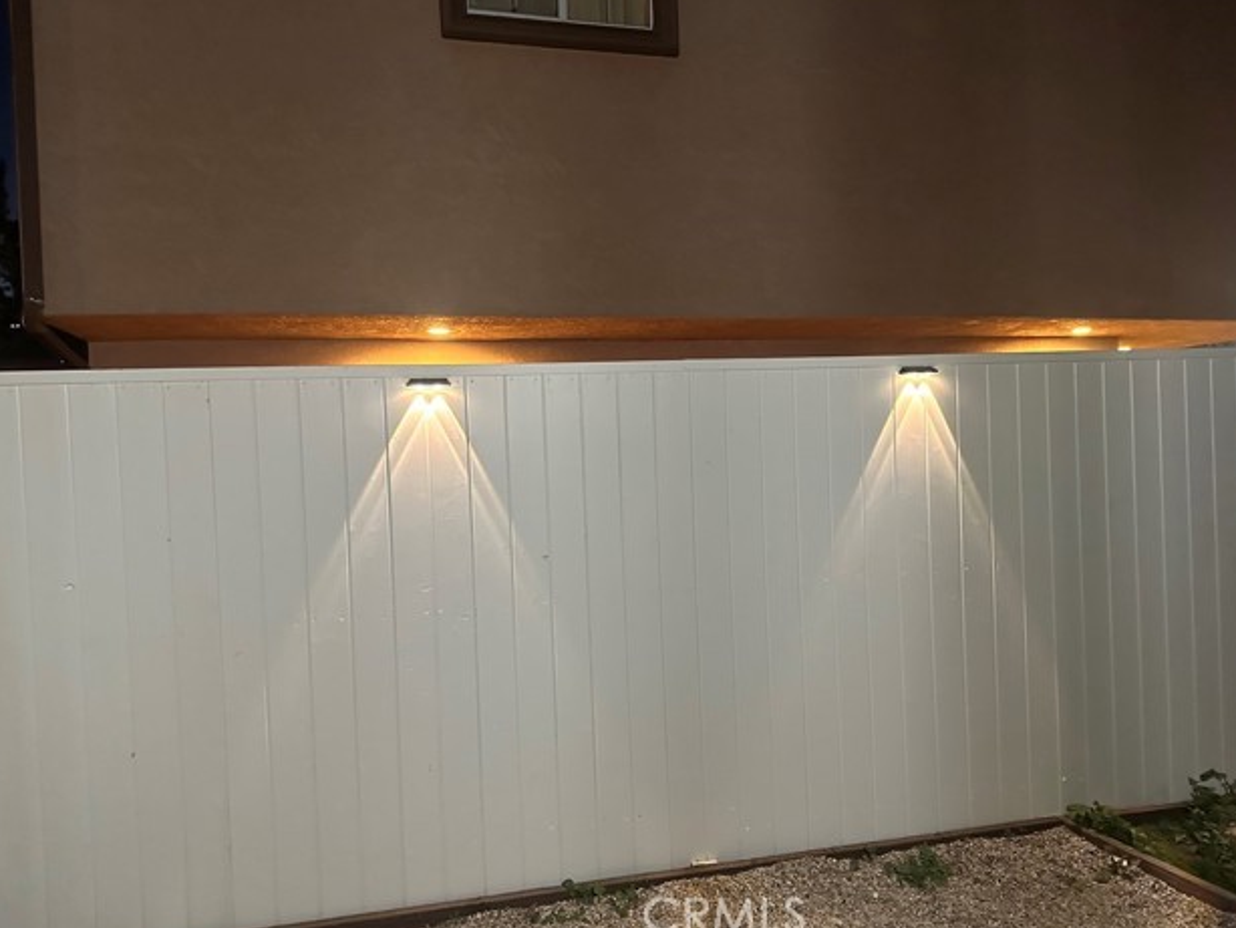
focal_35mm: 25
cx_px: 622
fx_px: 893
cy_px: 461
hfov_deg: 69.4
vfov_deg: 54.9
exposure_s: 1/30
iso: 800
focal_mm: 6.86
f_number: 1.78
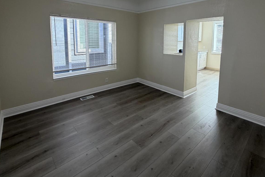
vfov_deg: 62.3
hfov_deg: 86.9
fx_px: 140
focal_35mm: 19
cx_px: 130
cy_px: 54
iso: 125
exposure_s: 1/120
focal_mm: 2.22
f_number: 2.2
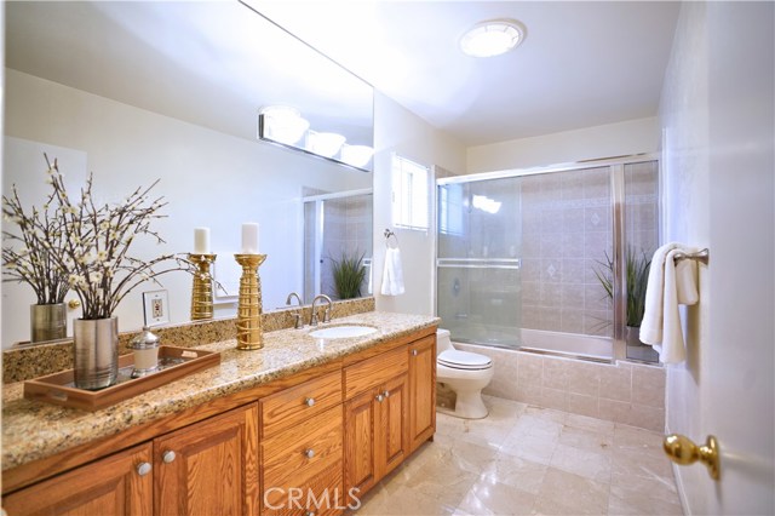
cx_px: 388
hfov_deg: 96.8
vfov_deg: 73.7
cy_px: 258
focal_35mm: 16
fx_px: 344
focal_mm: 16
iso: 200
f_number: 2.8
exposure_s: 1/30
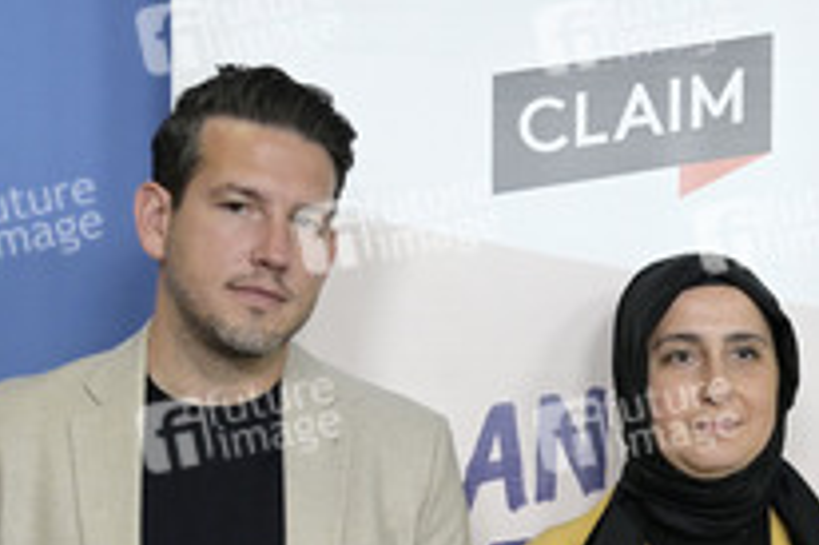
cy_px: 525
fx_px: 1887
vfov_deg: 16.1
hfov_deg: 24.0
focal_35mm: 83
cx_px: 690
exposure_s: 1/2000
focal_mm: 38
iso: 4000
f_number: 4
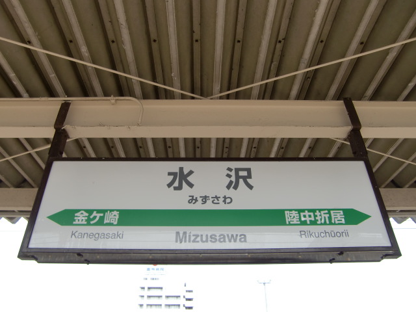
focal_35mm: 28
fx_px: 336
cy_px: 156
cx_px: 208
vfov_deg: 49.7
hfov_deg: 63.4
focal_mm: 4.9
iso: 64
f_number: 2.6
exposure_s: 1/320
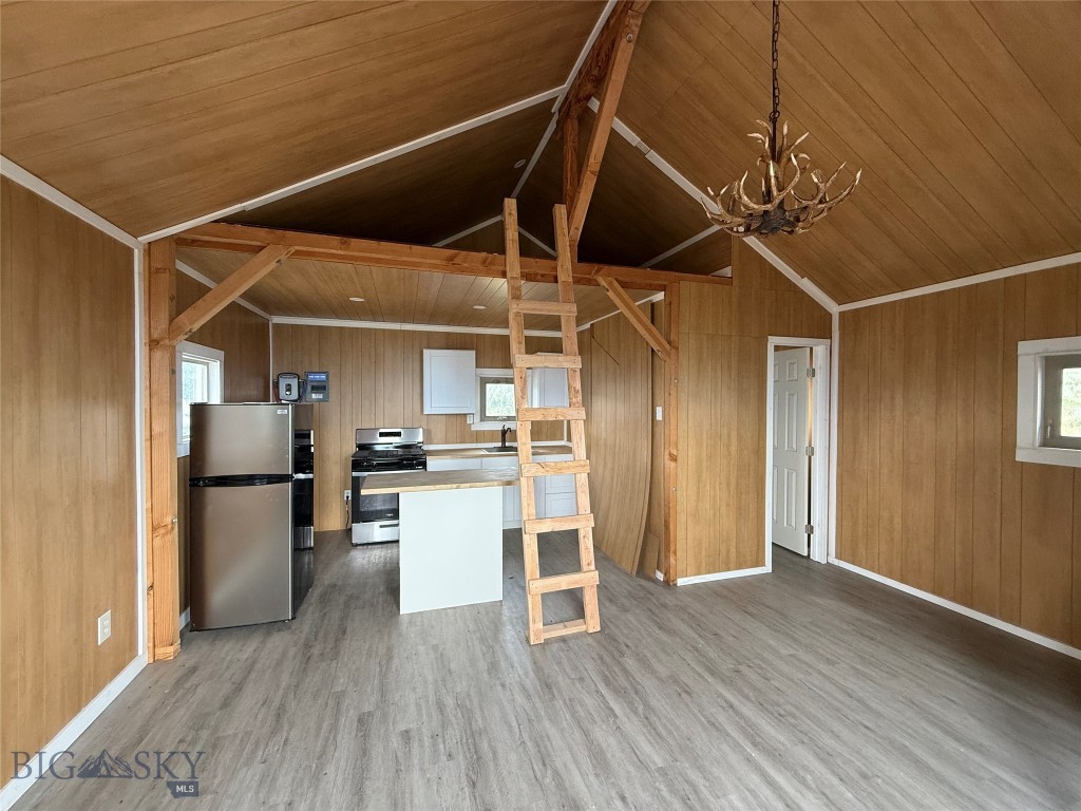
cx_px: 540
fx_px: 437
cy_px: 406
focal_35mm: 14
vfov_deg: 85.7
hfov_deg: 102.1
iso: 200
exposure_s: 1/99
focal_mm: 2.22
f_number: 2.2
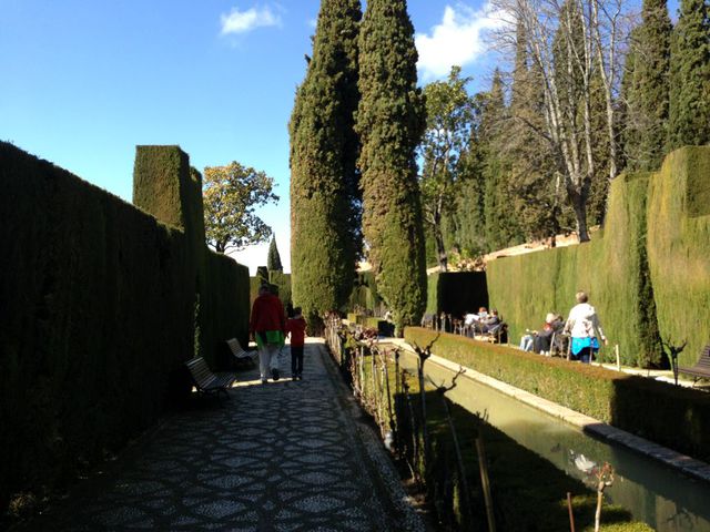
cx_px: 355
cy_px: 266
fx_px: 677
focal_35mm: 33
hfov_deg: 55.4
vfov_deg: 42.9
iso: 50
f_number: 2.4
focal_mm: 4.13
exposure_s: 1/616
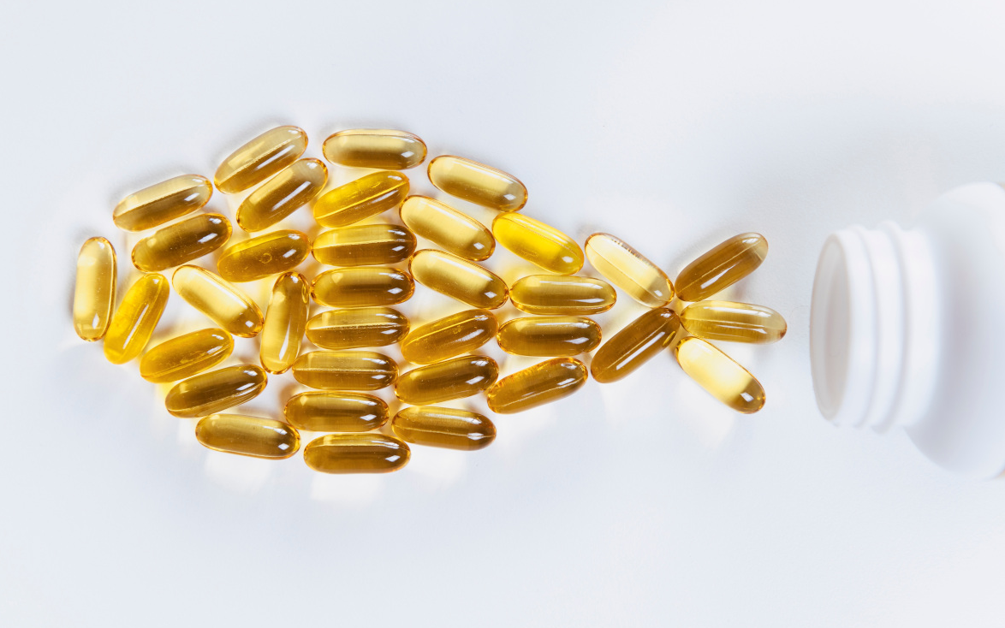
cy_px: 297
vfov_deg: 25.8
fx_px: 1370
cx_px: 492
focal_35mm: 50
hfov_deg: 40.3
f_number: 4
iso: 100
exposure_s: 1/160
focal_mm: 48
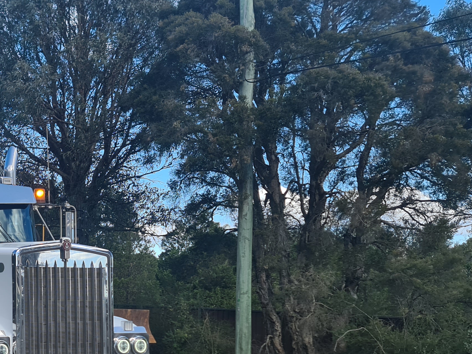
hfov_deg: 28.7
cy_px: 240
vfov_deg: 24.7
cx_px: -82
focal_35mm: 59
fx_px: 804
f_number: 1.8
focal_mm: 7
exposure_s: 1/526
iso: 50
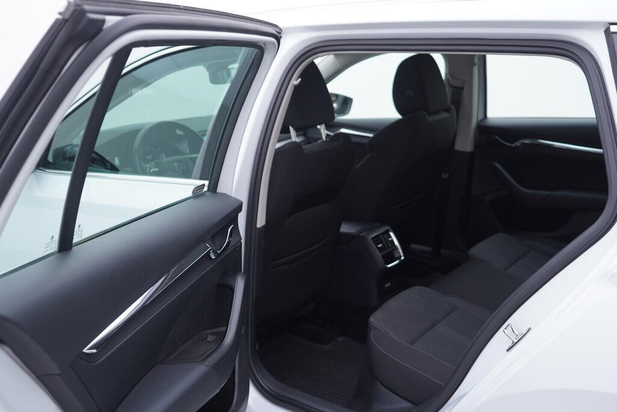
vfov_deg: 36.9
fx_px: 617
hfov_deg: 53.1
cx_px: 308
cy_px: 206
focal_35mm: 36
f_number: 3.2
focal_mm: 24
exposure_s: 1/50
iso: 125
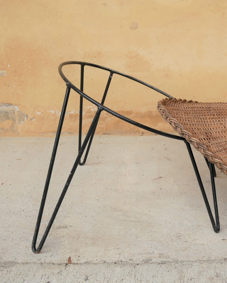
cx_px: 183
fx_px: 445
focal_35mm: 53
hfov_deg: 28.0
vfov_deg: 35.4
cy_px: 143
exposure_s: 1/500
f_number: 3.5
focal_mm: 20
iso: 200
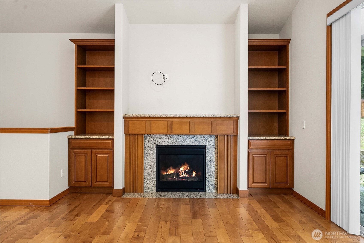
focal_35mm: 23
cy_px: 122
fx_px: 233
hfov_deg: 76.1
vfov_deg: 55.2
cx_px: 182
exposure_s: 1/60
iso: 640
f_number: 7.1
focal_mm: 23
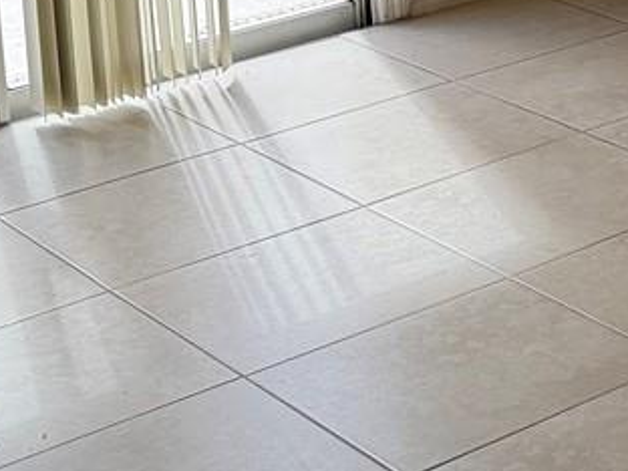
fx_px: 2231
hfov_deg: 14.4
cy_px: -401
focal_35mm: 123
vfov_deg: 11.2
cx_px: 1067
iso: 80
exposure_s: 1/272
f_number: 1.78
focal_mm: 6.76
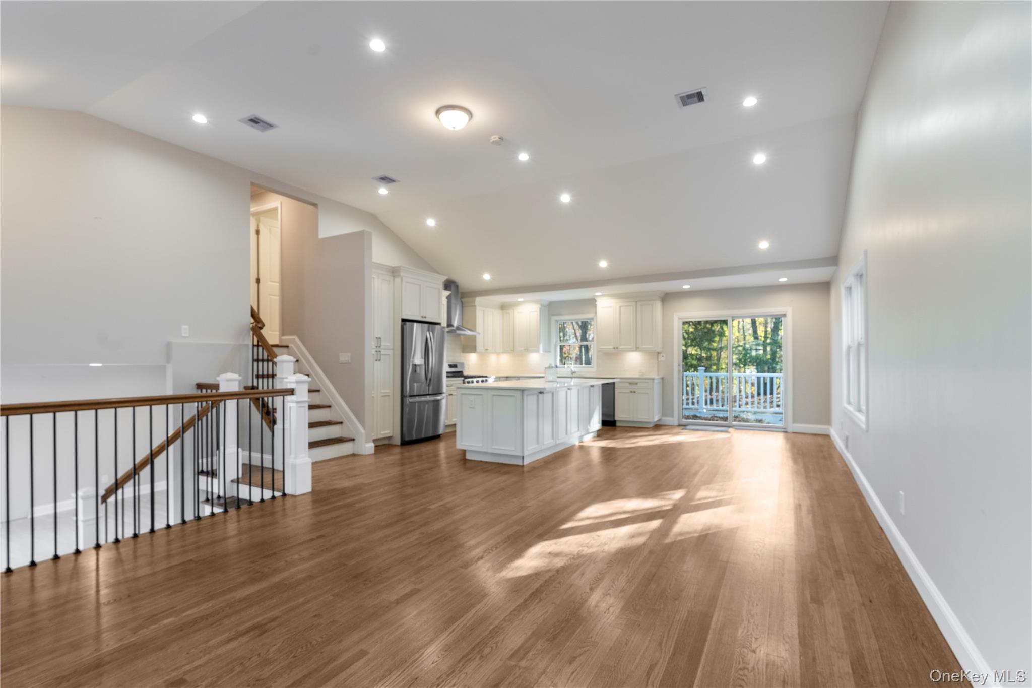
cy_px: 344
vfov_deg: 73.7
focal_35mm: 16
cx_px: 516
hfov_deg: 96.7
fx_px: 459
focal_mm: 16
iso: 800
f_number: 7.1
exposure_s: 1/13
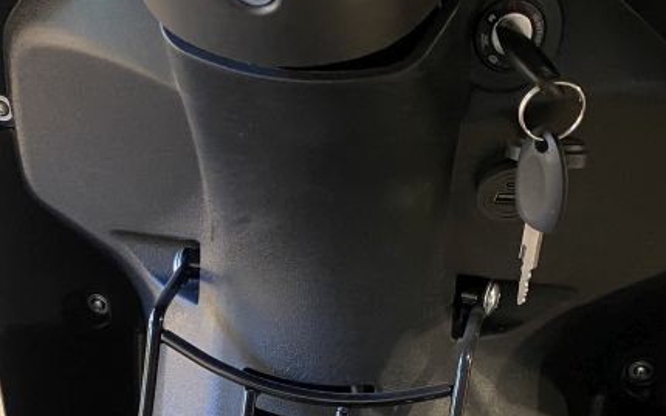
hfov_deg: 30.2
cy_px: 575
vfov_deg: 17.7
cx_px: 300
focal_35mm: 68
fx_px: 1235
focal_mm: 4.25
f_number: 1.8
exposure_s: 1/50
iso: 250
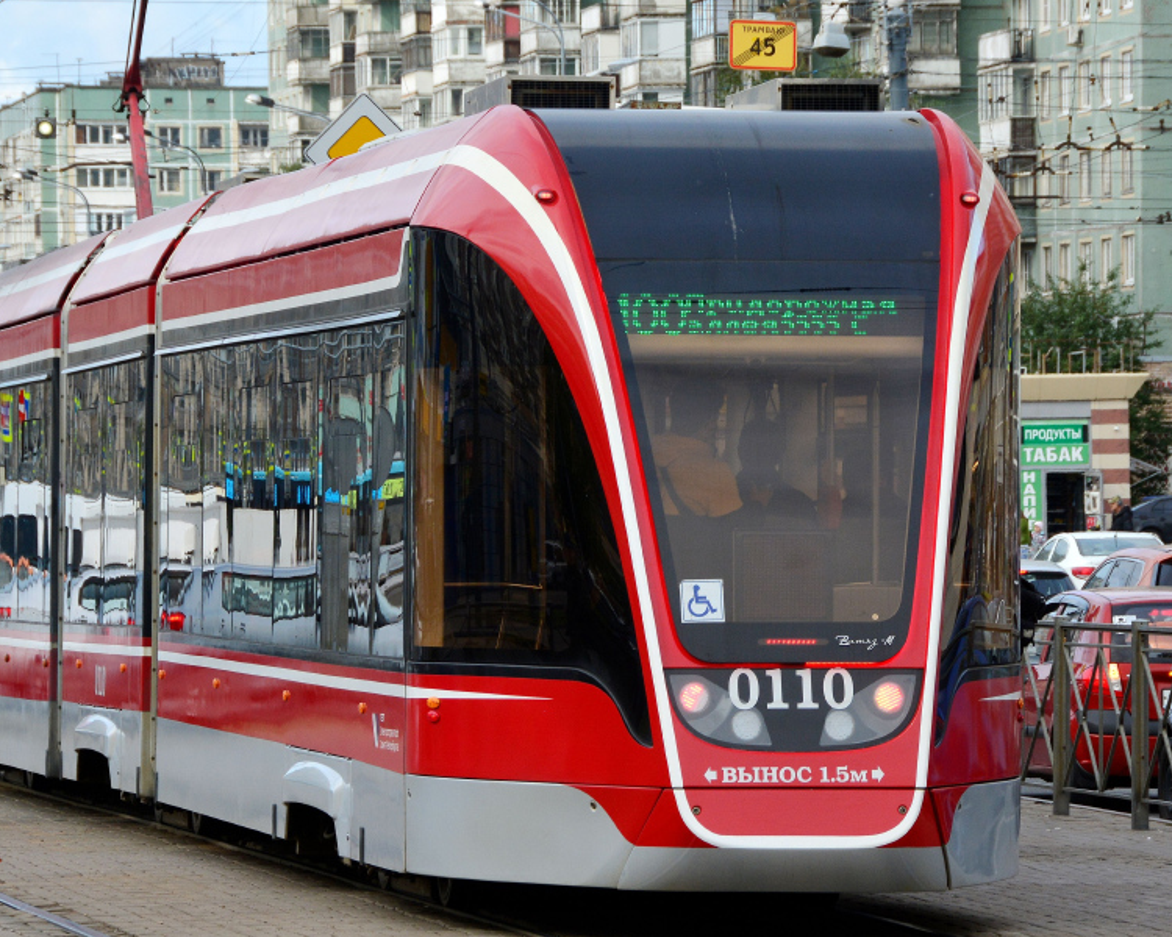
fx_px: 8041
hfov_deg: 8.3
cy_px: 346
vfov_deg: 6.7
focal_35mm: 232
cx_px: 672
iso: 220
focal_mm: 95
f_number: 10
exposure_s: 1/250
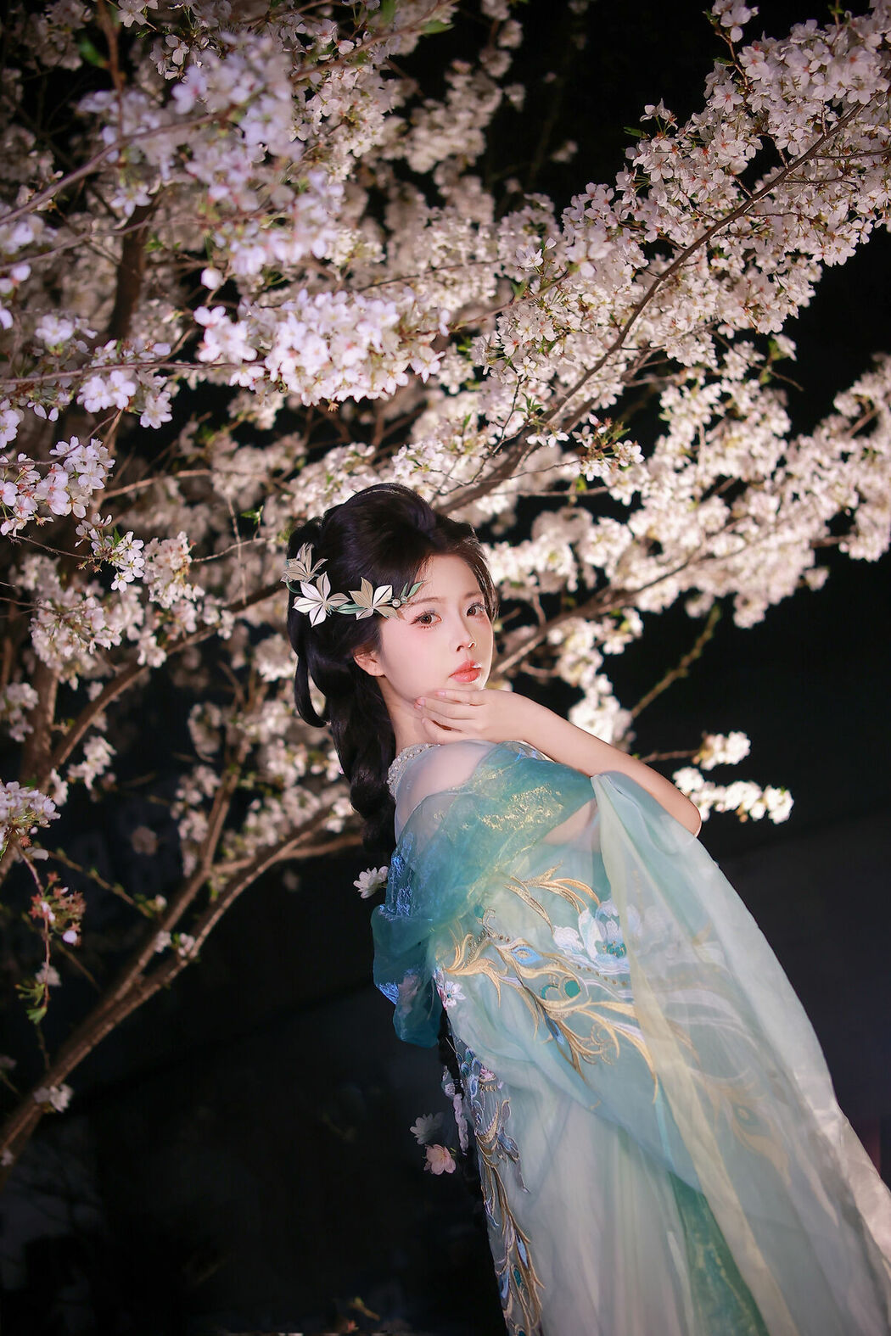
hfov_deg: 37.9
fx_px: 1299
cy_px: 668
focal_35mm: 35
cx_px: 446
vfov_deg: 54.4
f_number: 2
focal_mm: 35
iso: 2000
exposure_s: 1/500
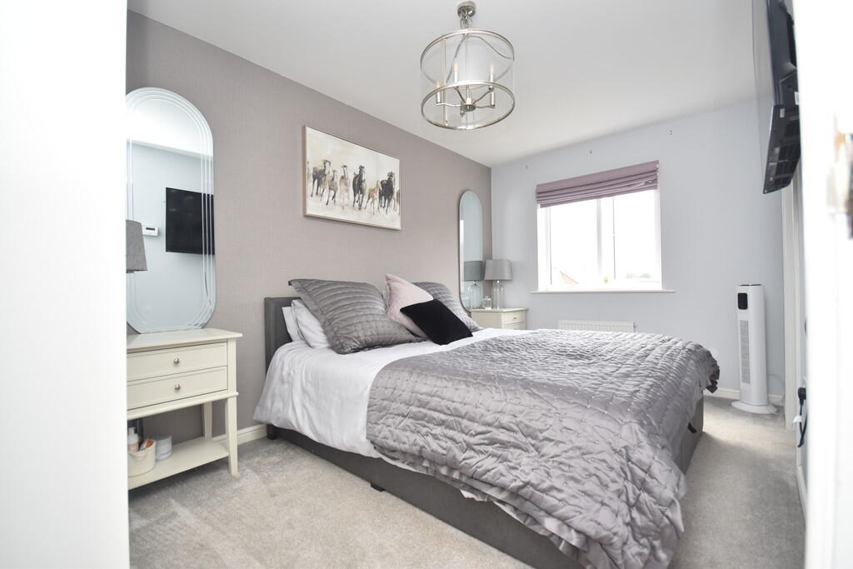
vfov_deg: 77.3
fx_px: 355
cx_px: 426
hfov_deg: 100.4
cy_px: 284
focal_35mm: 15
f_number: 5
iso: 720
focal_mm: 10
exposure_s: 1/200
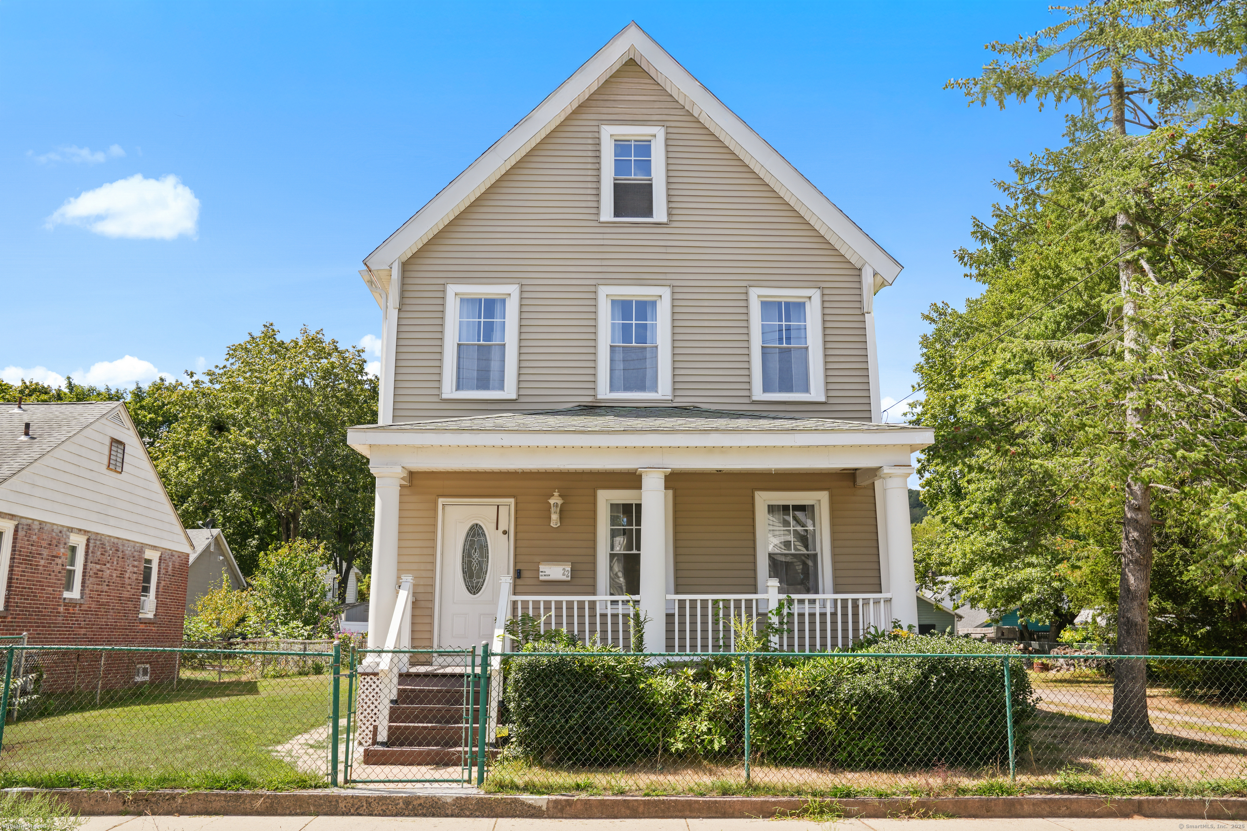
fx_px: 1004
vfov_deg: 45.0
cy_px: 416
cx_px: 624
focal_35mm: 29
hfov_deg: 63.7
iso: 125
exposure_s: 1/160
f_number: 9
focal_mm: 29
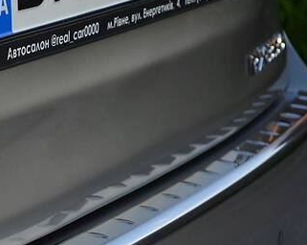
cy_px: 197
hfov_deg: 9.9
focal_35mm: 193
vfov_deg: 8.0
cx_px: -21
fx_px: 1753
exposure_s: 1/125
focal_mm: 55
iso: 320
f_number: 5.6
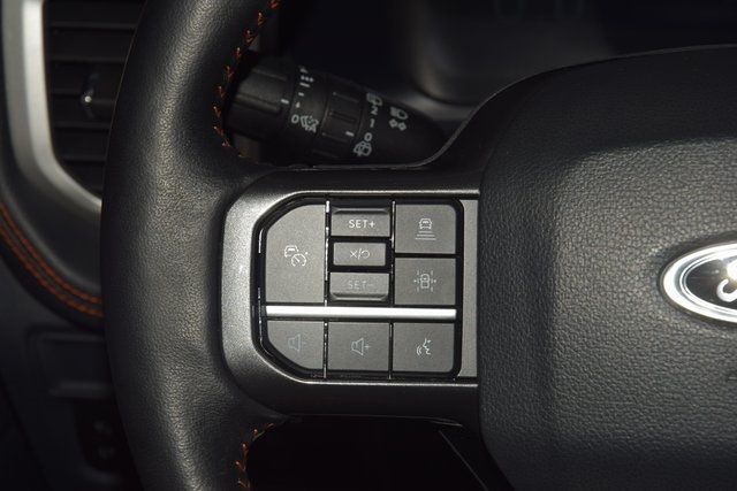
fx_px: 2150
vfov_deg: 13.0
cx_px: 368
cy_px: 246
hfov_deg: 19.5
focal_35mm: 105
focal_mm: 70
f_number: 8
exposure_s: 1/125
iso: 100
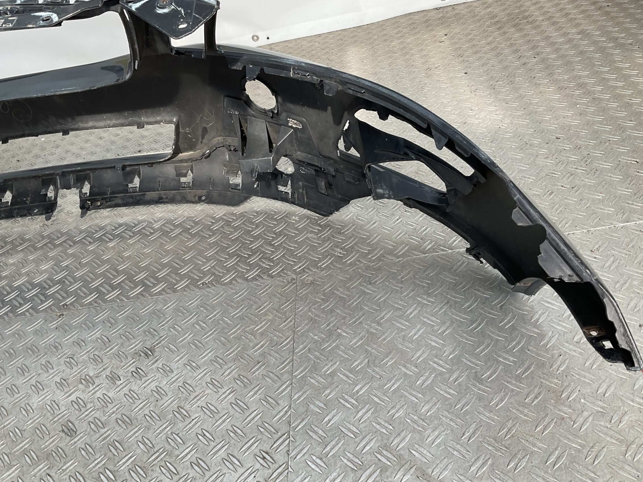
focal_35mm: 33
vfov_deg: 42.9
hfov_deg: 55.3
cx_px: 300
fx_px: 613
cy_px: 259
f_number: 1.8
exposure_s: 1/122
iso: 16
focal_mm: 3
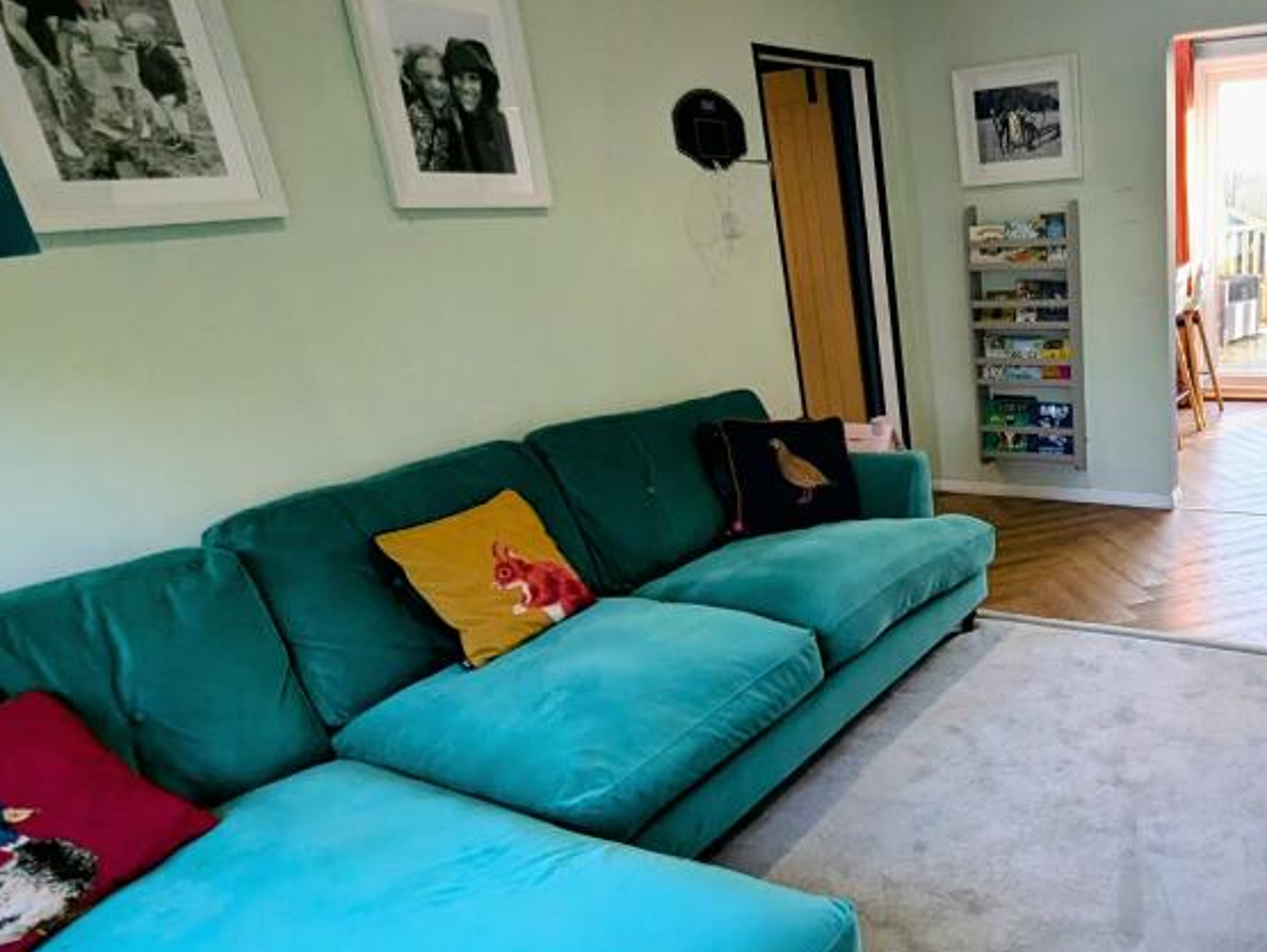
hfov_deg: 65.4
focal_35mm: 24
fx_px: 879
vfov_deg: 56.6
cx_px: 1004
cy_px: 549
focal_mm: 1.95
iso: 57
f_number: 2.2
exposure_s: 1/100
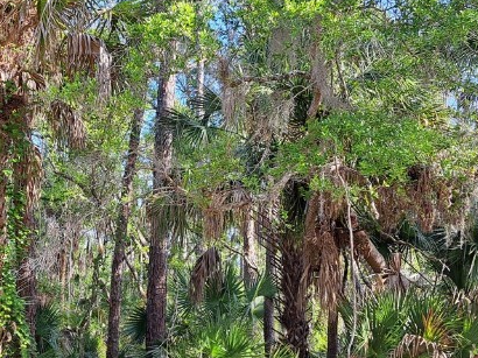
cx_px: 156
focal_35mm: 60
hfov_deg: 31.9
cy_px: 246
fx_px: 828
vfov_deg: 24.2
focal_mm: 5.23
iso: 50
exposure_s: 1/361
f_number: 1.8
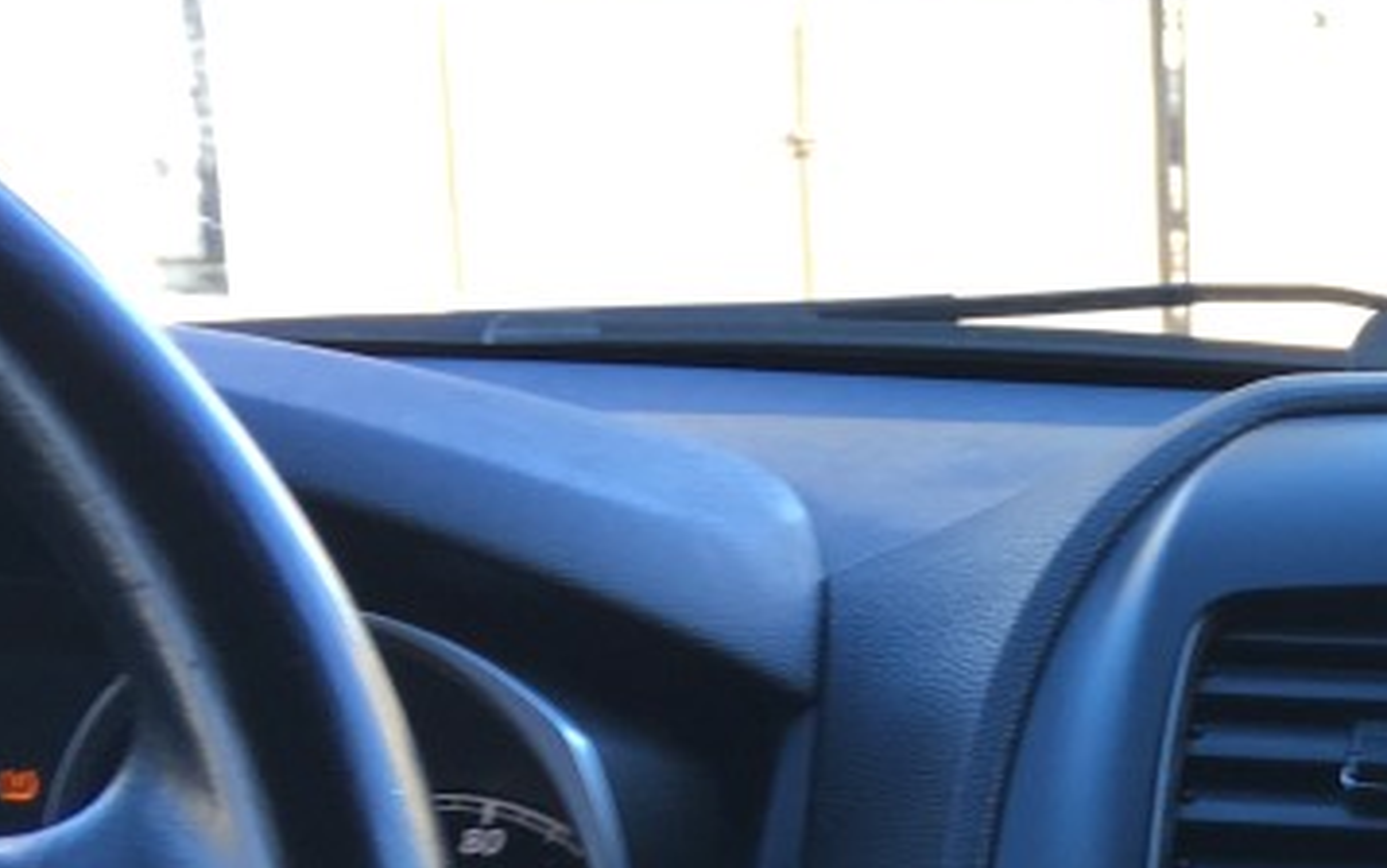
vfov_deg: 13.9
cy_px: 1306
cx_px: 1716
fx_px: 3327
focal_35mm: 88
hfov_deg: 21.6
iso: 32
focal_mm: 4.15
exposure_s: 1/60
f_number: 2.2
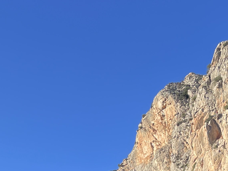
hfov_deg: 19.9
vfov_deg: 14.3
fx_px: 606
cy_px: 301
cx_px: -53
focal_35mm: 92
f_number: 1.6
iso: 32
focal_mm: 4.2
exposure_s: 1/1473
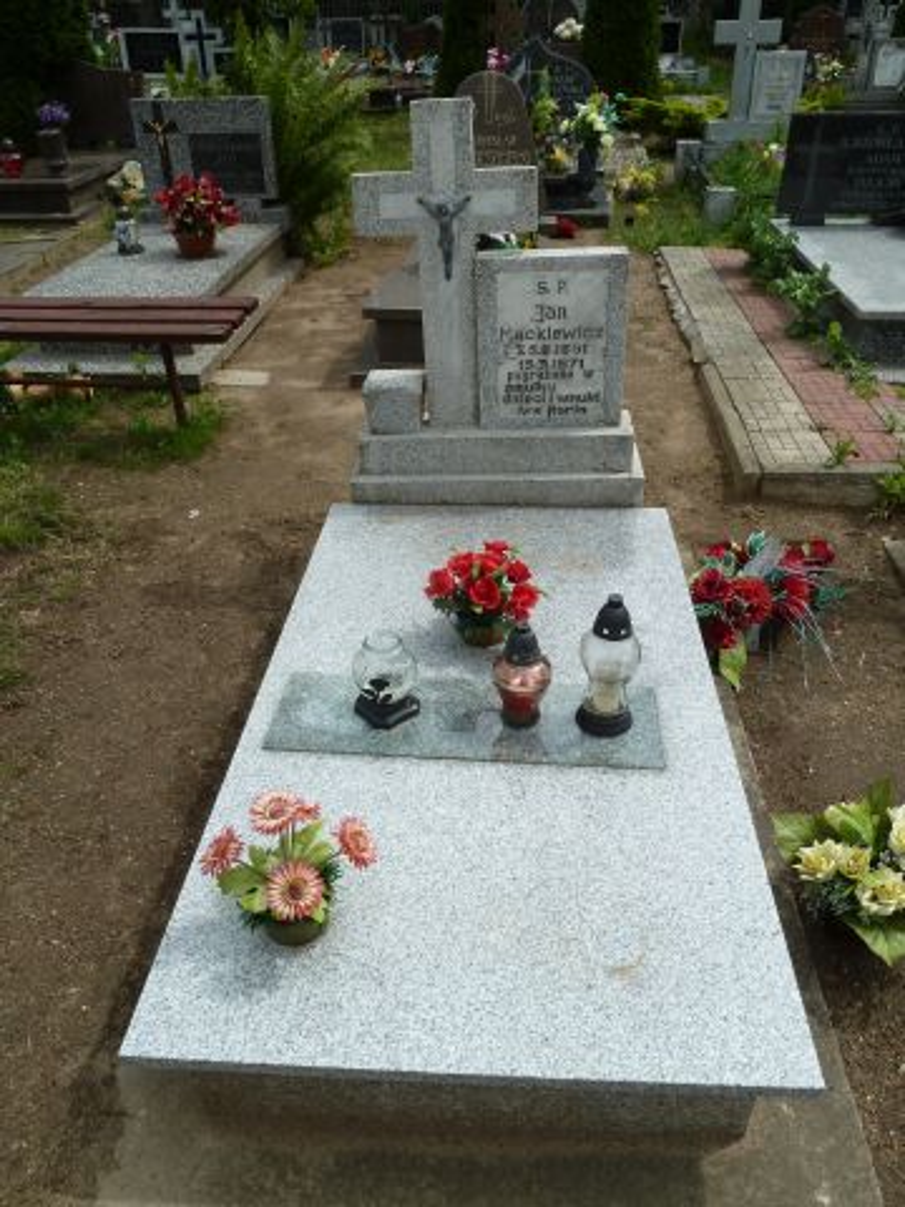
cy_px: 604
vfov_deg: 69.4
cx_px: 452
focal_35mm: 25
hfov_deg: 54.9
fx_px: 871
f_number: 5
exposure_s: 1/400
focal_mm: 4.1
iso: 80
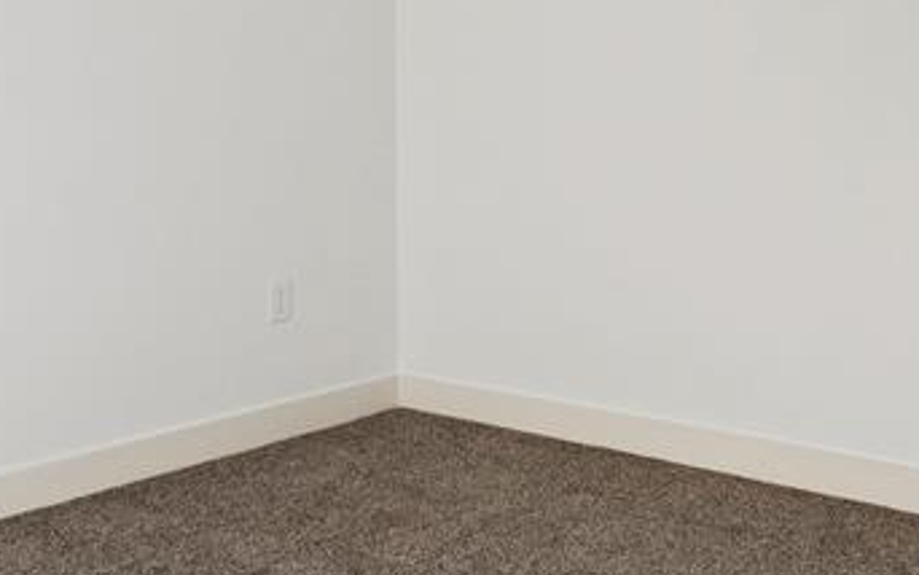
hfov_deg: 33.0
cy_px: 17
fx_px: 1528
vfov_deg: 20.7
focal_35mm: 61
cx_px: 650
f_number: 8
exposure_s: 1/250
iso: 400
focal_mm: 16
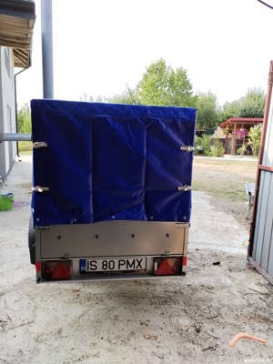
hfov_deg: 48.2
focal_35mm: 29
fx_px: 305
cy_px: 182
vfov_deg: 61.7
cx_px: 136
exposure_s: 1/319
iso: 100
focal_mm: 4.75
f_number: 1.8
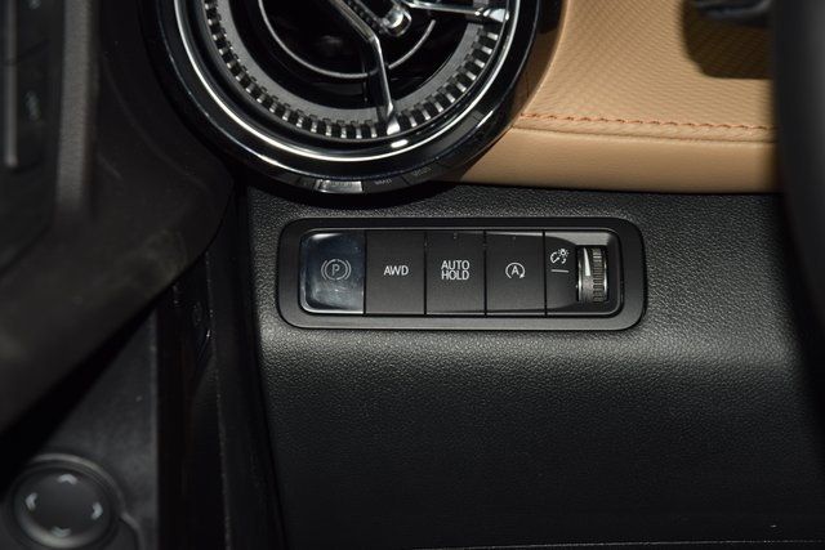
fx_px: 2407
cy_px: 275
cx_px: 412
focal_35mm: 105
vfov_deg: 13.0
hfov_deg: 19.5
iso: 100
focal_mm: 70
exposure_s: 1/125
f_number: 8
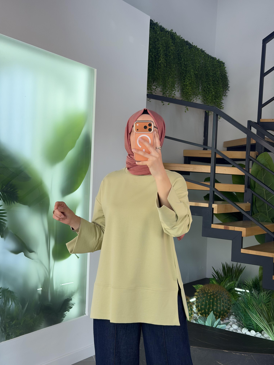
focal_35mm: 48
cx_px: 137
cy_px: 182
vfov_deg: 39.7
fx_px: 507
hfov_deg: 30.3
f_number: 1.78
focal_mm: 6.76
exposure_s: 1/239
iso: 64
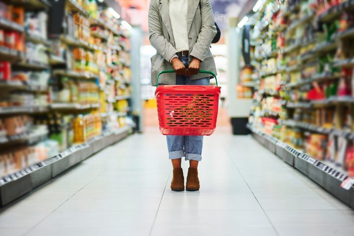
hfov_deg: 23.9
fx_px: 836
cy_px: 118
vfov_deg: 16.1
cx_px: 177
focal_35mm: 85
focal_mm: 85
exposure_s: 1/200
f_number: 1.8
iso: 320
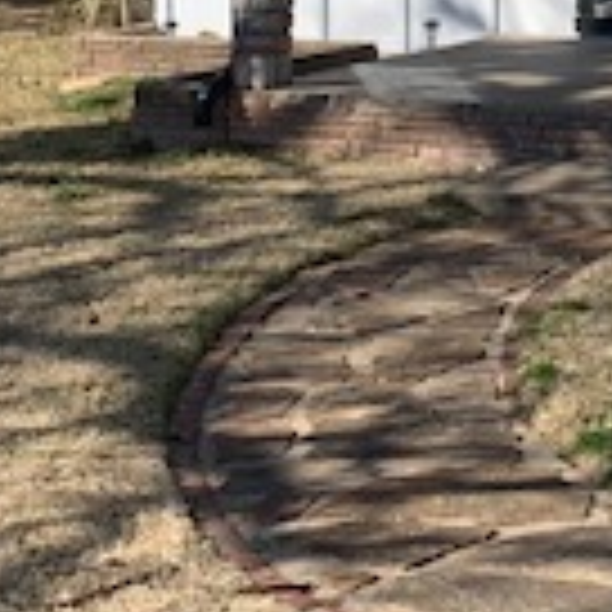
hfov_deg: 15.4
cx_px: 770
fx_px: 2160
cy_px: -230
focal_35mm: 108
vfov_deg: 15.2
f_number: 1.8
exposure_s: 1/1880
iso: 25
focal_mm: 4.25
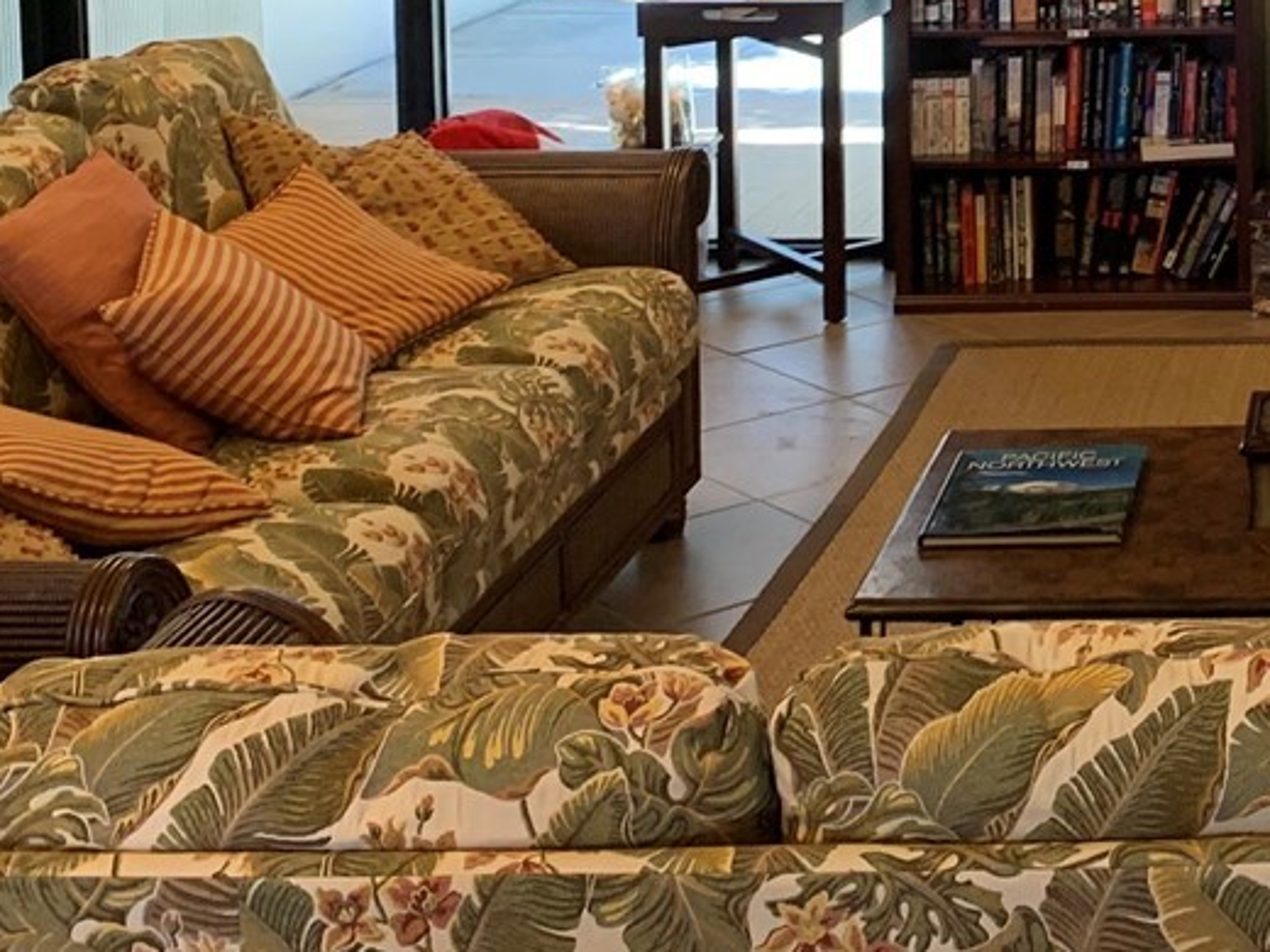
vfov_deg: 17.5
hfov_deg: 22.4
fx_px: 2935
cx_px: 1551
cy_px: -227
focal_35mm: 80
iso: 100
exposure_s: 1/60
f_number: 1.8
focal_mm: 4.25
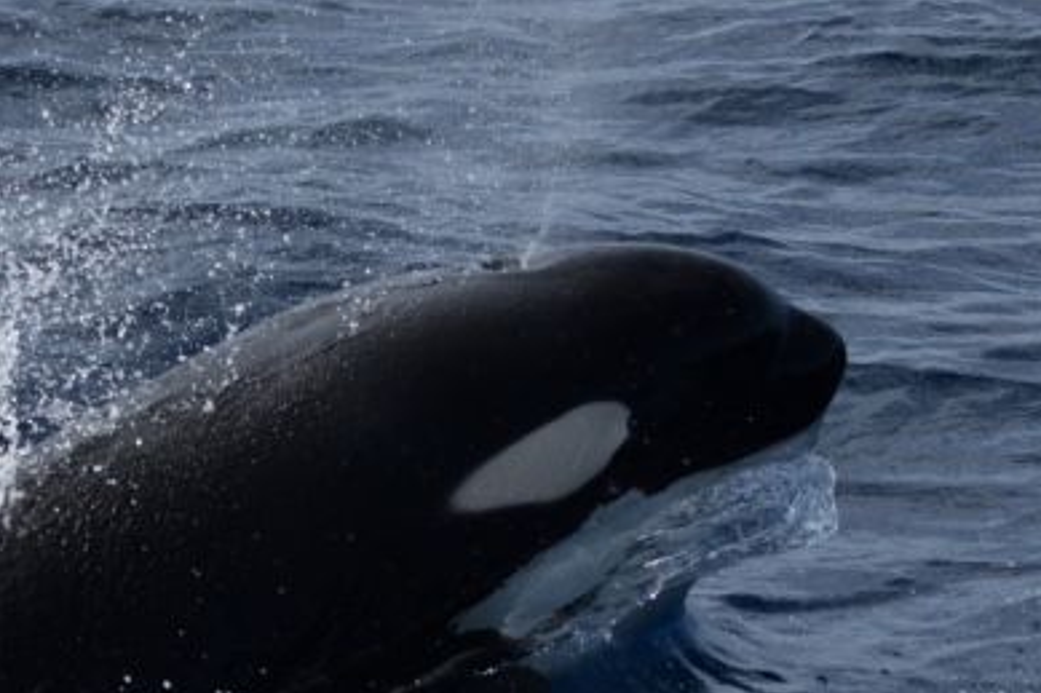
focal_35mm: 226
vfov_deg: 6.1
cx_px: 252
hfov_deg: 9.1
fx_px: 6532
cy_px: 579
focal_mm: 110
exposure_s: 1/8000
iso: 560
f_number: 5
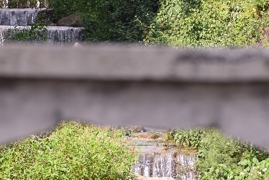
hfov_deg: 4.5
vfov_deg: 3.0
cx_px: 146
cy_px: 97
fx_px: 3445
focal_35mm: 461
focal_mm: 116
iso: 160
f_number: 5.6
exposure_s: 1/320
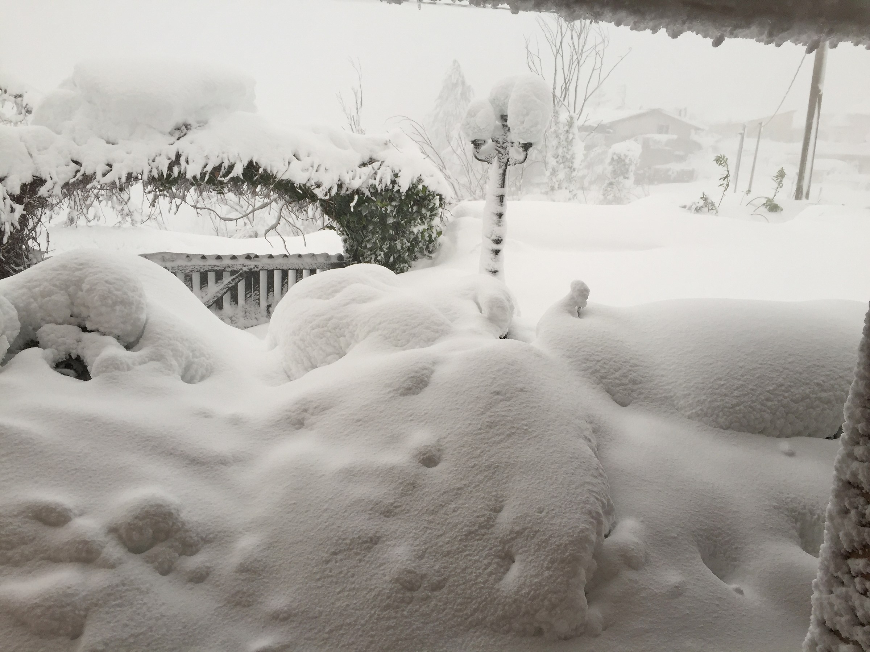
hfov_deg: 61.7
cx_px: 435
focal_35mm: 29
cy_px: 326
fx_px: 729
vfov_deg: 48.2
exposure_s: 1/100
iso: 40
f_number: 2.2
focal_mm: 4.15
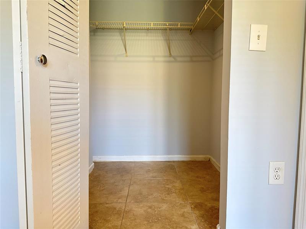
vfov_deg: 56.8
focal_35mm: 24
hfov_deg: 71.6
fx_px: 212
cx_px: 153
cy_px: 114
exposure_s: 1/60
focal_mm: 6.86
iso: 320
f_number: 1.78
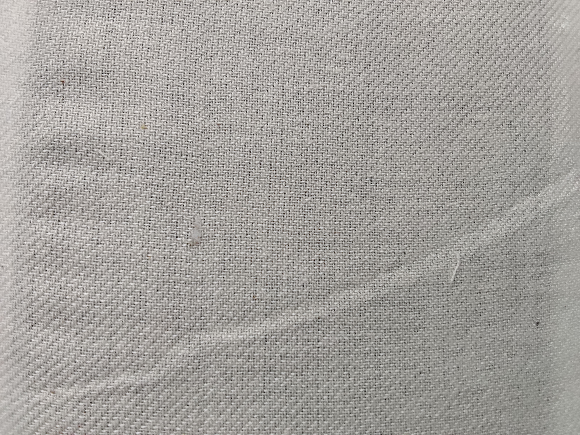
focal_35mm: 26
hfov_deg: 67.3
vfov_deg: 53.1
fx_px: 436
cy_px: 218
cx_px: 290
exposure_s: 1/100
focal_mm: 2.78
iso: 250
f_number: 2
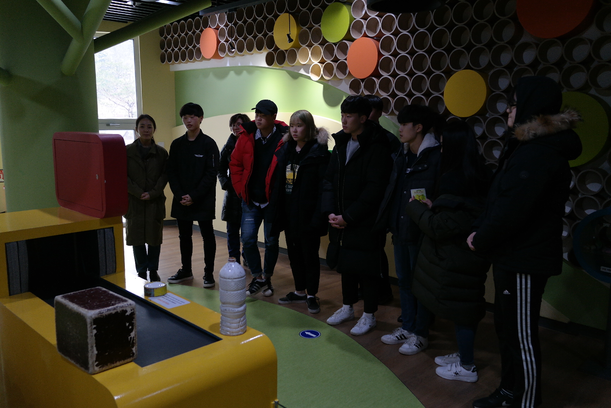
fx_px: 509
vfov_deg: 43.6
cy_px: 204
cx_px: 306
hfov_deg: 61.9
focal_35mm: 30
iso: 400
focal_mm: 20
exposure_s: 1/40
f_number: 3.5
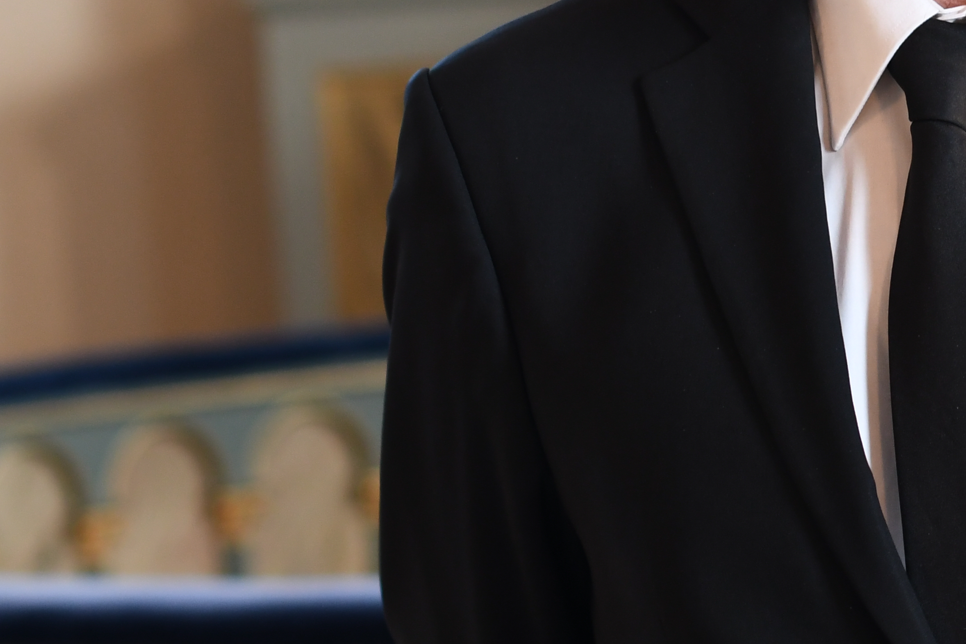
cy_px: -180
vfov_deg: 7.0
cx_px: 965
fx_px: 5178
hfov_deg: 10.6
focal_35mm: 193
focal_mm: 50
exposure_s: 1/30
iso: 640
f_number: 2.8
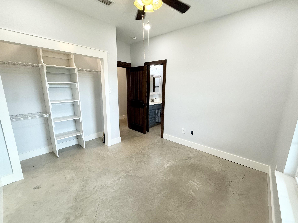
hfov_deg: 98.1
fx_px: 129
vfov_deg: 81.7
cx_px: 154
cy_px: 113
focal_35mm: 15
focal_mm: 2.22
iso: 160
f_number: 2.2
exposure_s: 1/120
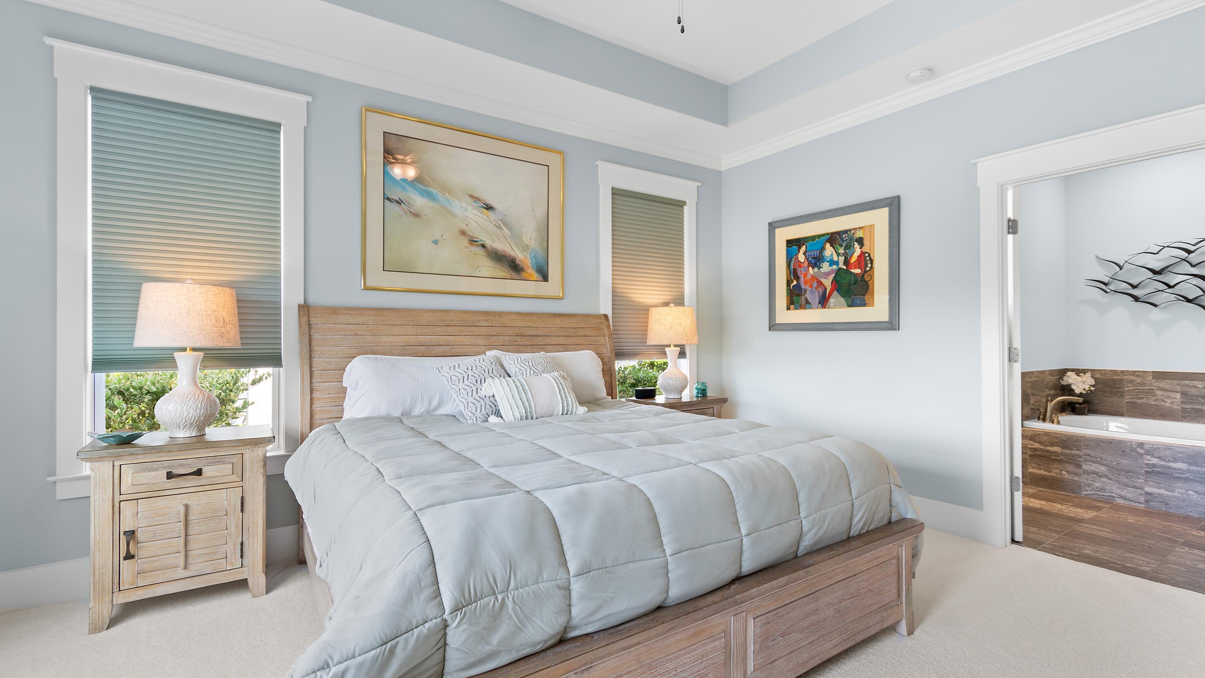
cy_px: 328
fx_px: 511
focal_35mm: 16
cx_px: 604
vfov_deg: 67.1
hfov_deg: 99.4
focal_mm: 10
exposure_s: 1/8
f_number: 4.5
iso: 100
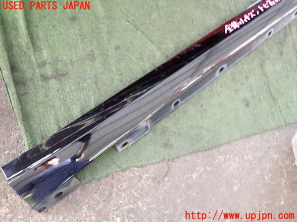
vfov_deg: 54.9
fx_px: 214
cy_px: 111
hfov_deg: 69.4
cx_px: 148
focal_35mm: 25
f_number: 2
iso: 250
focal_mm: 4.5
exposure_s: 1/30
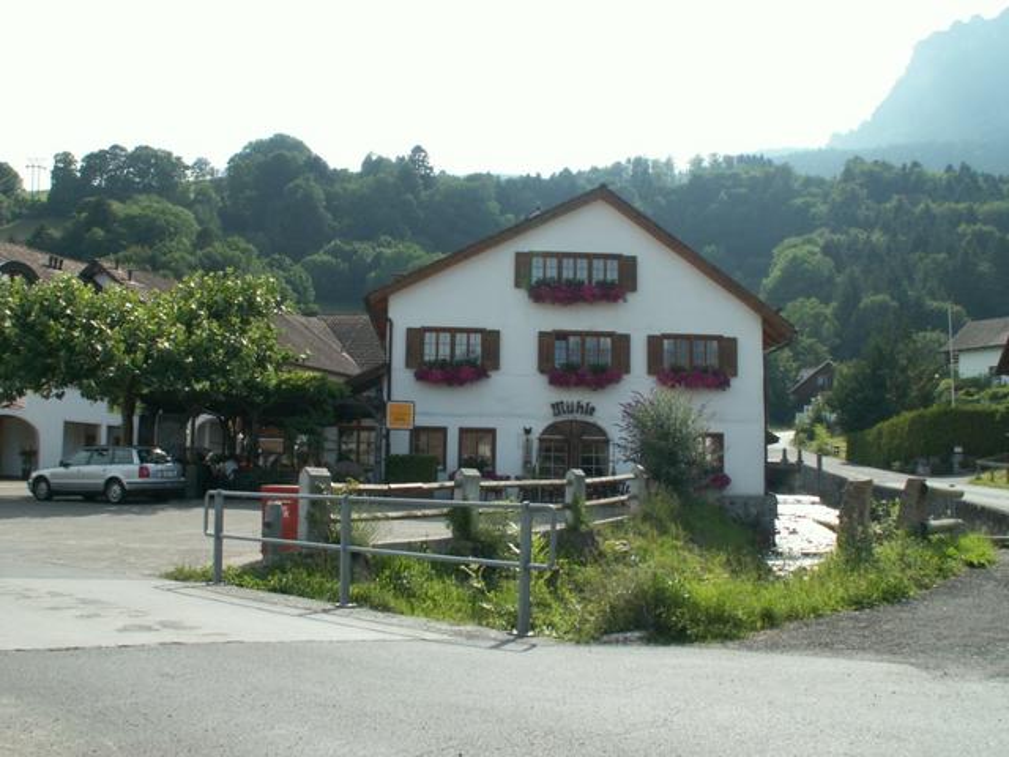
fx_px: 1020
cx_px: 504
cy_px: 378
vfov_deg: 40.7
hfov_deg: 52.6
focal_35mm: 35
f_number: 5.6
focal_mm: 5.86
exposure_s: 1/200
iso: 50
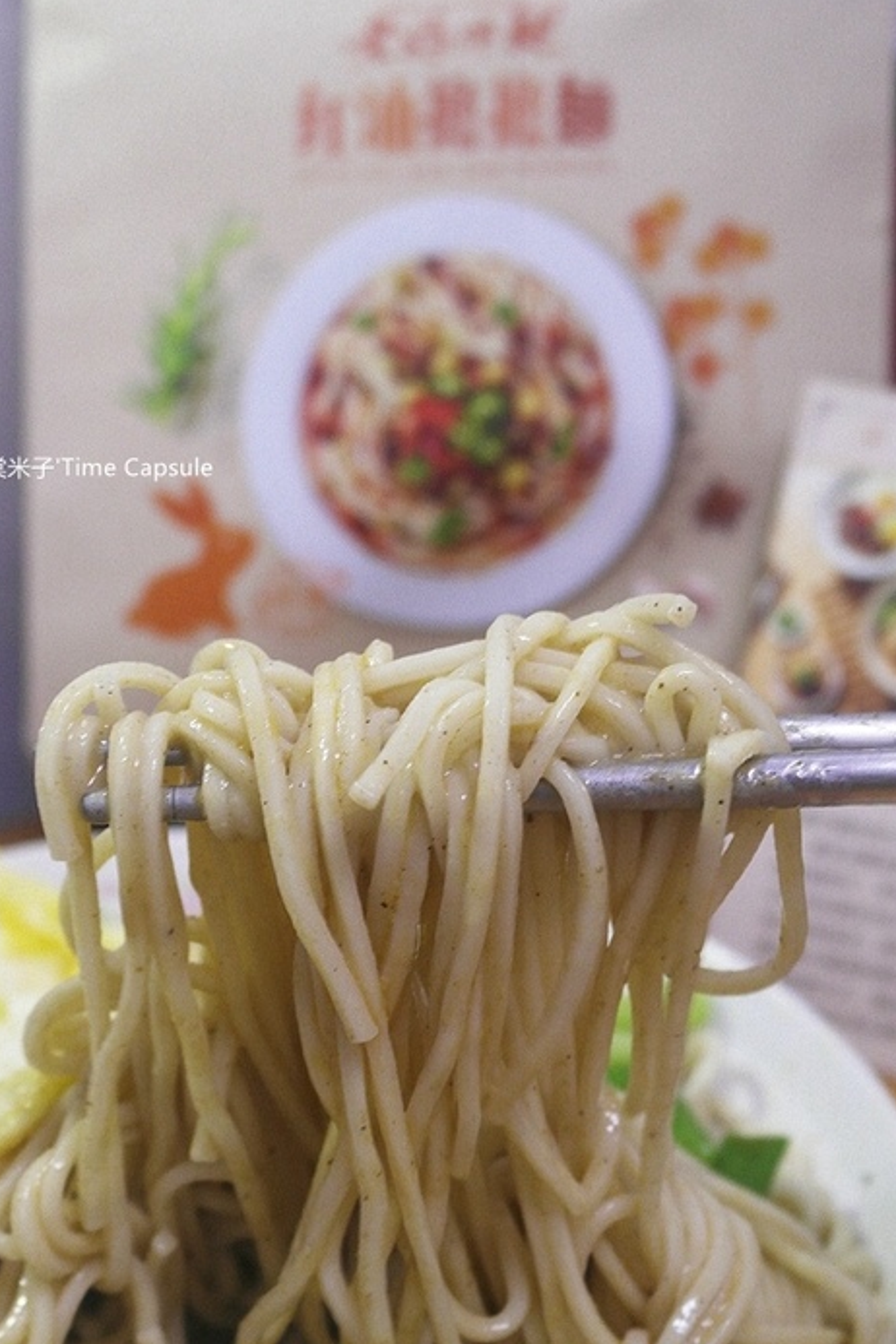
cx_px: 359
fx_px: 2426
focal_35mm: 65
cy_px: 805
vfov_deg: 30.9
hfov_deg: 20.9
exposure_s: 1/25
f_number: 4.5
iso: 800
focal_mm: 35
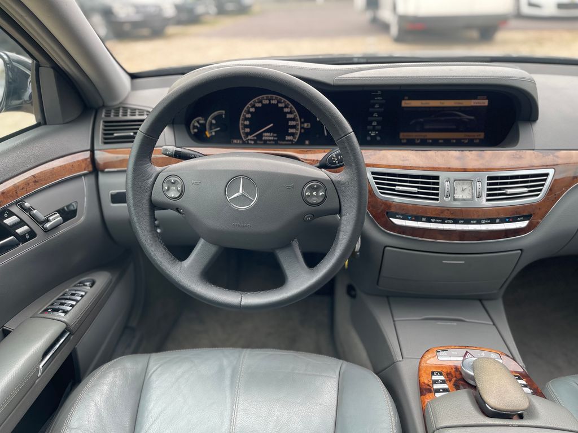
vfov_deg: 53.1
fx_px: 434
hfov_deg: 67.3
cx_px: 289
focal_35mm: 26
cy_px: 216
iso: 50
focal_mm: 5.1
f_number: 1.6
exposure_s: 1/121
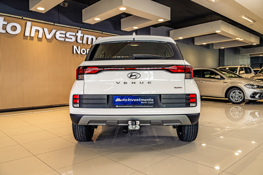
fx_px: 205
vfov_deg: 46.4
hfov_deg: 65.5
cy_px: 88
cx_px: 132
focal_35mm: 28
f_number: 5.6
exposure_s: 1/200
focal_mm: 28
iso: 640
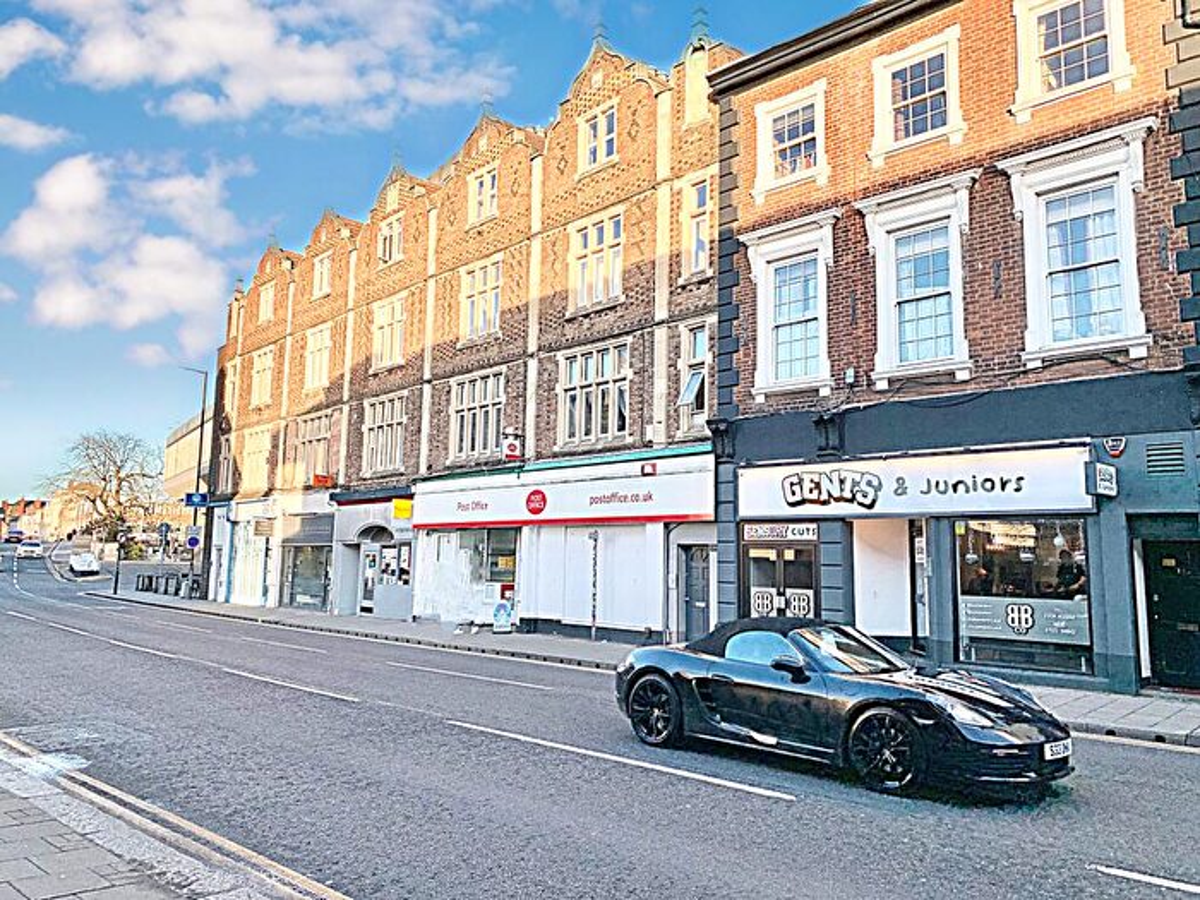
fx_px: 901
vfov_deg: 53.1
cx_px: 600
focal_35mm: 26
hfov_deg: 67.3
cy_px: 450
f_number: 1.8
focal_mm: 4.25
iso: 25
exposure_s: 1/558
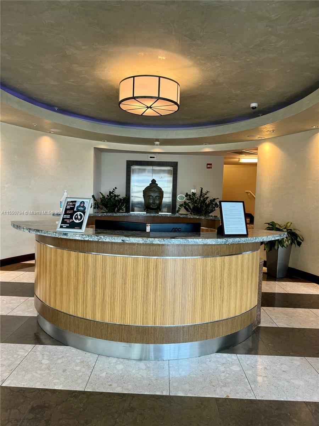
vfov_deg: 71.6
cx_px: 160
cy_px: 213
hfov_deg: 56.8
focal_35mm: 24
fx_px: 295
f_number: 1.78
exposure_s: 1/120
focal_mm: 6.86
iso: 160
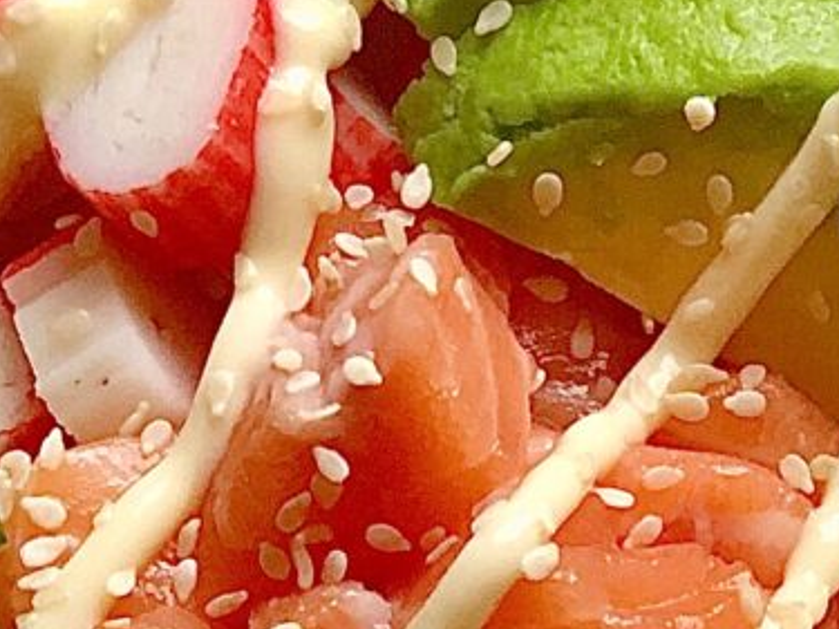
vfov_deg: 5.2
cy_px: 882
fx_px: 6881
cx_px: 356
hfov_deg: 7.0
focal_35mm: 284
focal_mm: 6
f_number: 2.4
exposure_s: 1/30
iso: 100
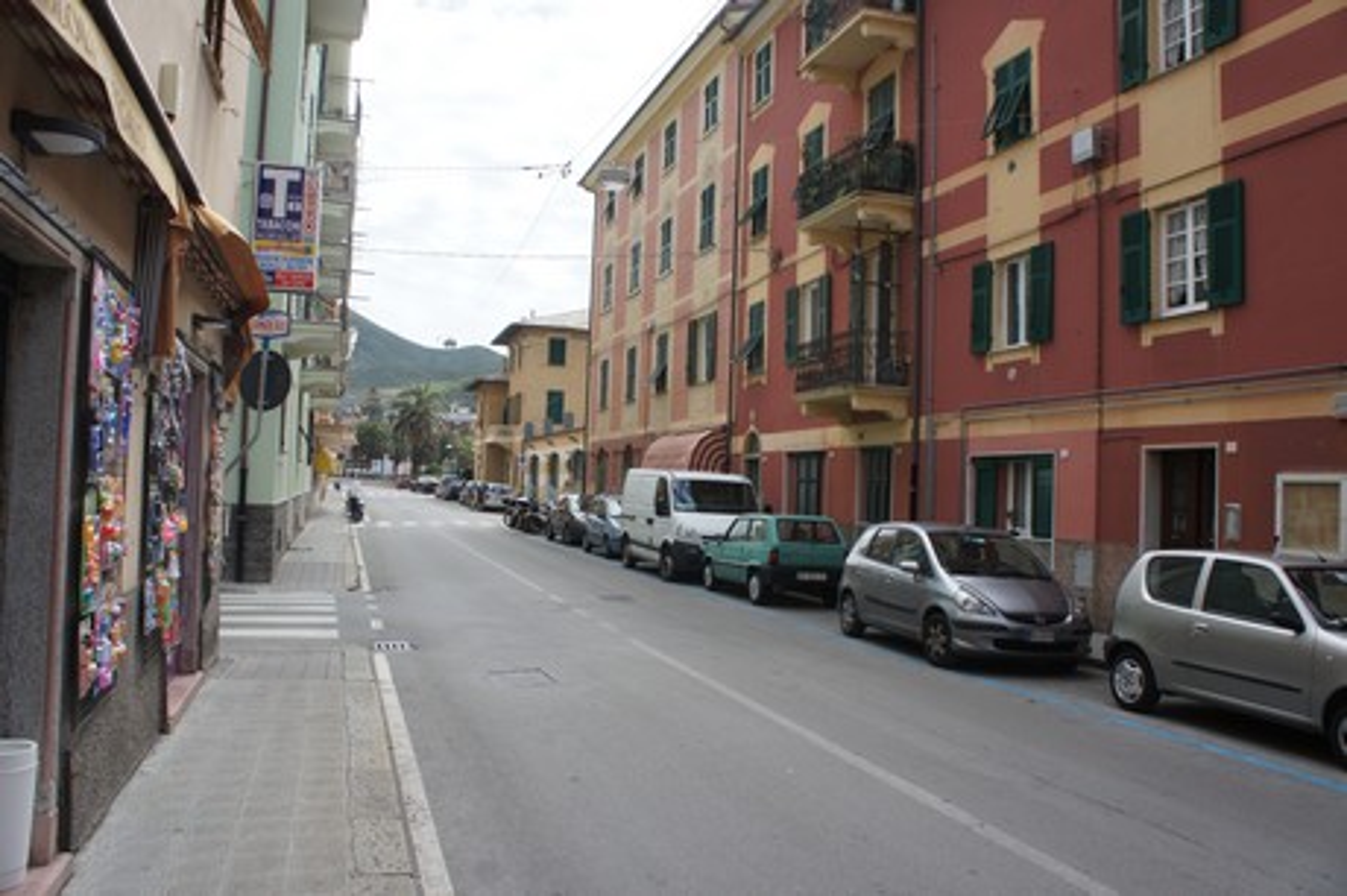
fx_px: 1009
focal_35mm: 27
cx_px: 674
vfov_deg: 47.9
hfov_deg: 67.4
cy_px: 448
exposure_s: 1/250
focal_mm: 18
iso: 200
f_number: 7.1
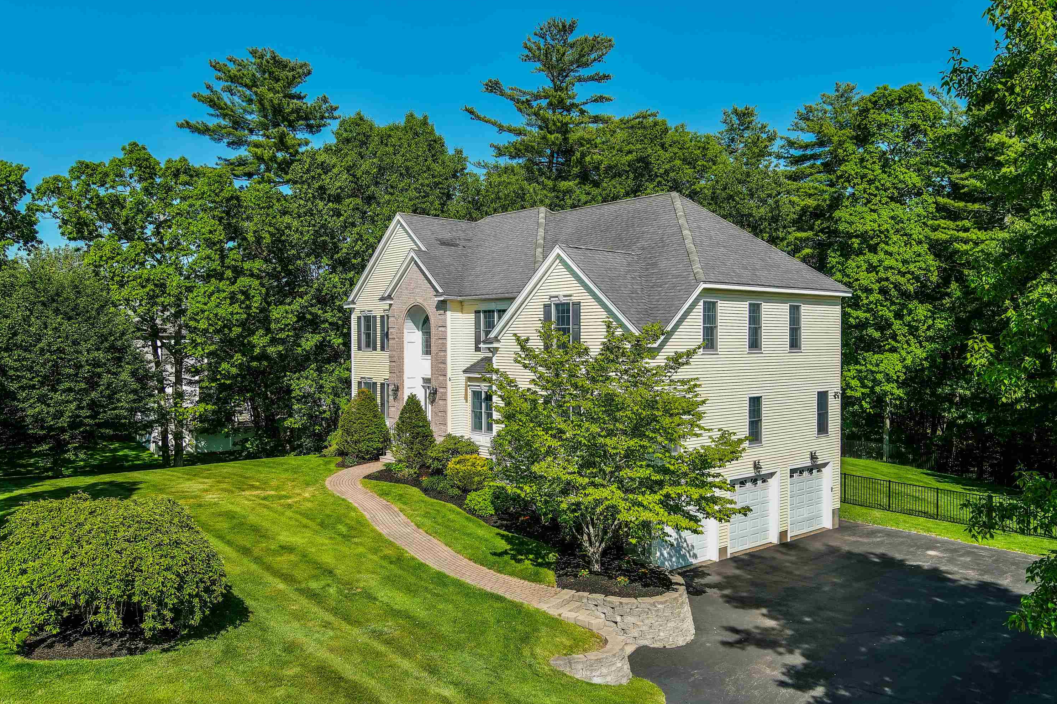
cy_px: 359
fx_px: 881
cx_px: 516
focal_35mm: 30
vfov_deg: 43.6
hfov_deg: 61.9
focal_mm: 10.57
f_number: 2.8
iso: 100
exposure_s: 1/1600
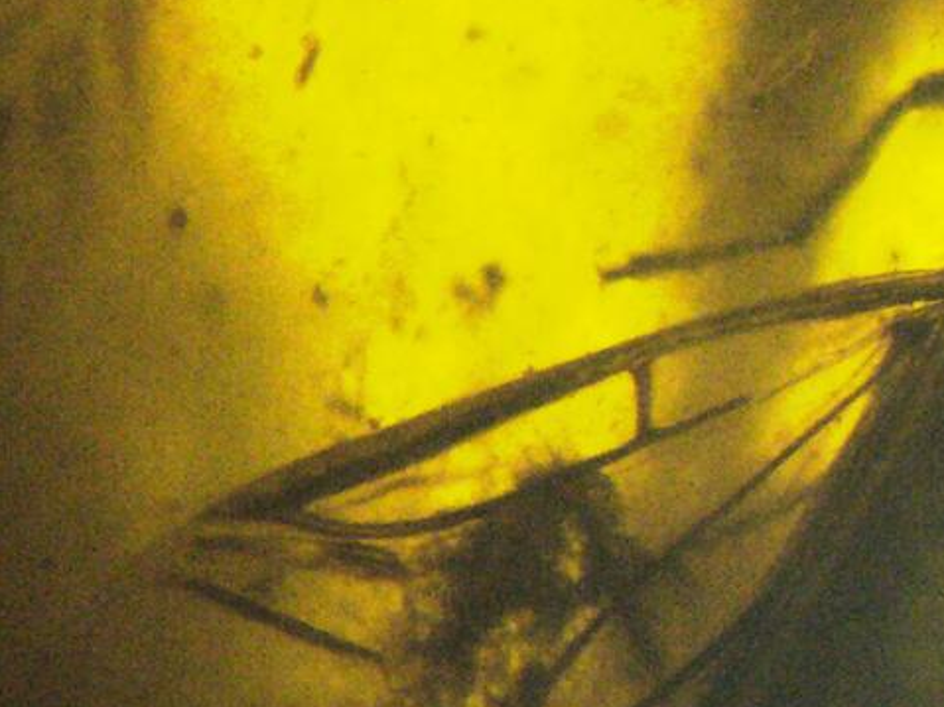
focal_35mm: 274
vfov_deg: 5.4
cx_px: 1041
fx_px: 7470
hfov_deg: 7.2
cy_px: 376
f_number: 5
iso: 400
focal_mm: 17.4
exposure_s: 1/160
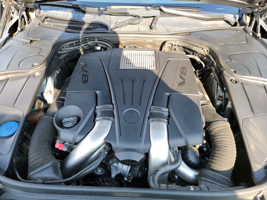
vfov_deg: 56.8
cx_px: 134
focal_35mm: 24
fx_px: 185
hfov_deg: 71.6
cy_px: 100
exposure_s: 1/119
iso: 94
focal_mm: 6.7
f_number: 1.8
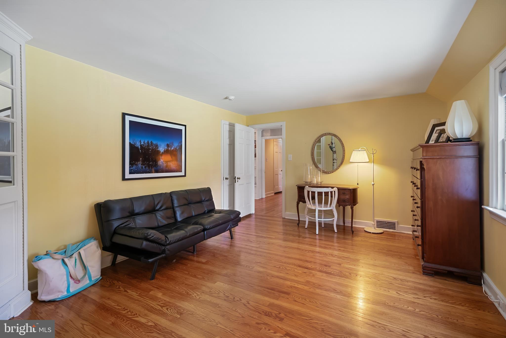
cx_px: 253
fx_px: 225
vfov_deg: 73.8
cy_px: 169
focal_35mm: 16
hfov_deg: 96.7
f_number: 4
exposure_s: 1/60
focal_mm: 16
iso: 5000
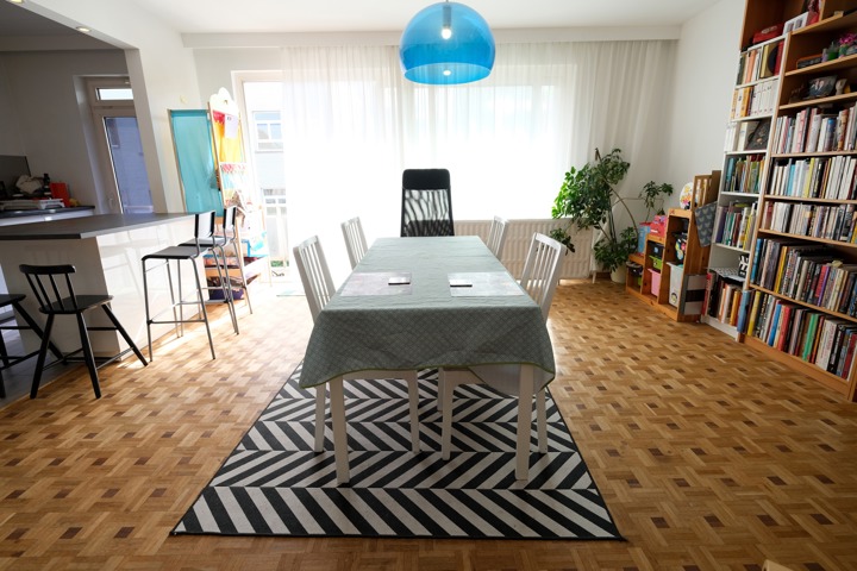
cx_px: 428
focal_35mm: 17
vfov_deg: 70.4
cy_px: 286
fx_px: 405
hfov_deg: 93.3
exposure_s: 1/90
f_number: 4.5
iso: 320
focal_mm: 11
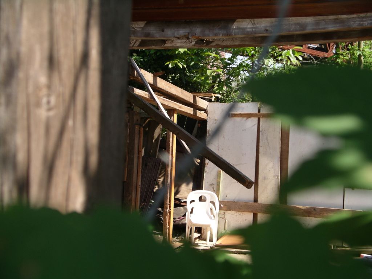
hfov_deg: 27.0
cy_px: 140
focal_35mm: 72
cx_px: 186
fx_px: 774
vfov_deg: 20.4
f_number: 4
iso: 64
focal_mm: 14.9
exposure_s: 1/320
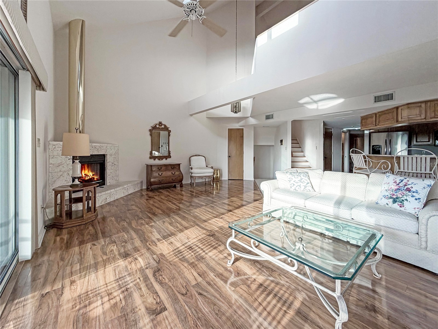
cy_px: 164
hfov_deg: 102.1
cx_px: 219
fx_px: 177
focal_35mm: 14
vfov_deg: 85.7
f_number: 2.2
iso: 64
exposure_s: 1/195
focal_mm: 2.22
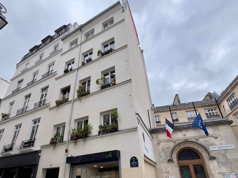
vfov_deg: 69.3
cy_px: 121
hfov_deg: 87.7
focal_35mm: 18
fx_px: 124
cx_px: 114
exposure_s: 1/287
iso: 32
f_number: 1.8
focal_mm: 1.57
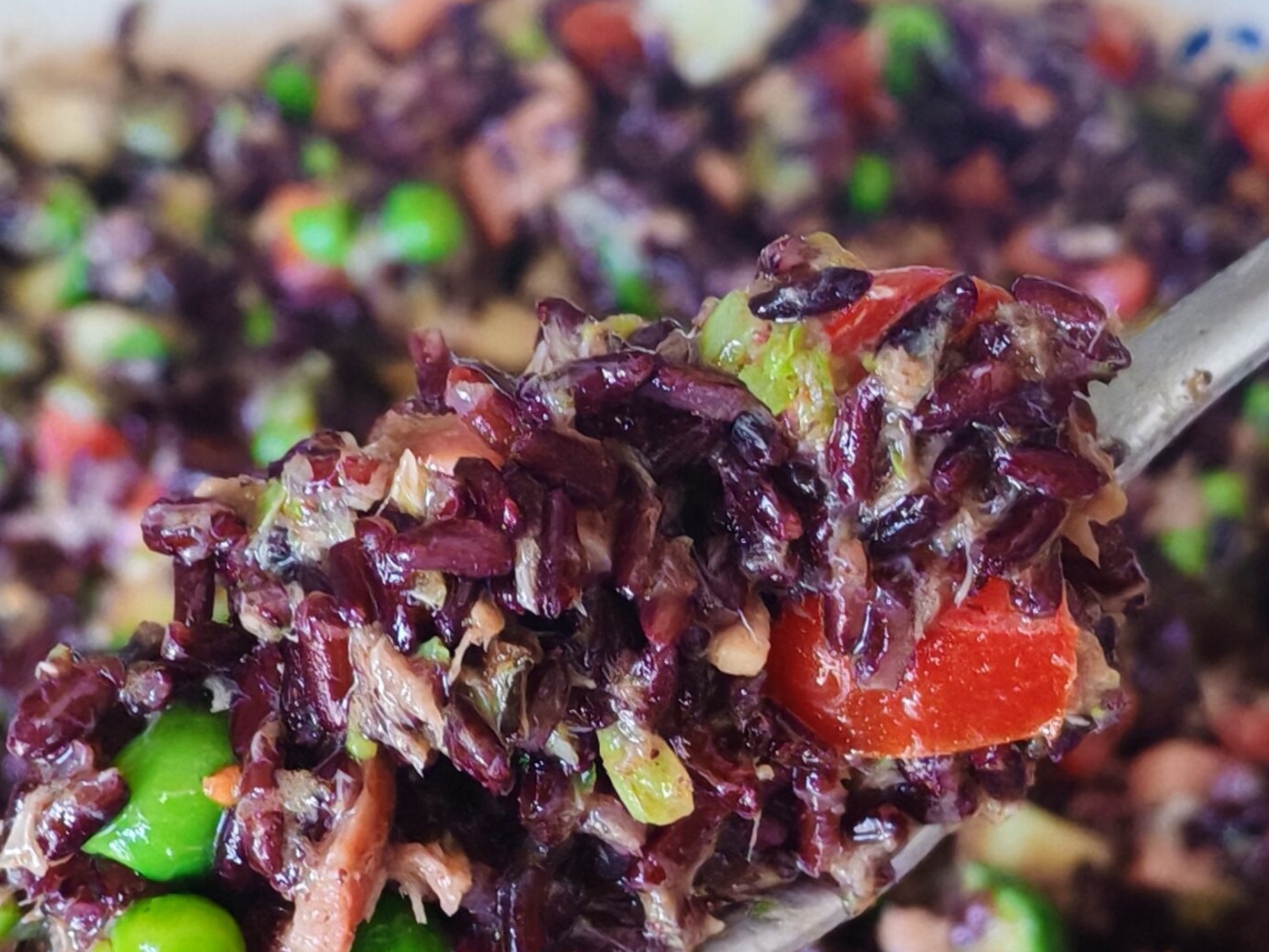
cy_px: 739
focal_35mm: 99
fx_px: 3629
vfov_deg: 14.9
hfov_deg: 19.8
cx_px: 642
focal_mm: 5.52
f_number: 2.8
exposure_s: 1/50
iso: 400
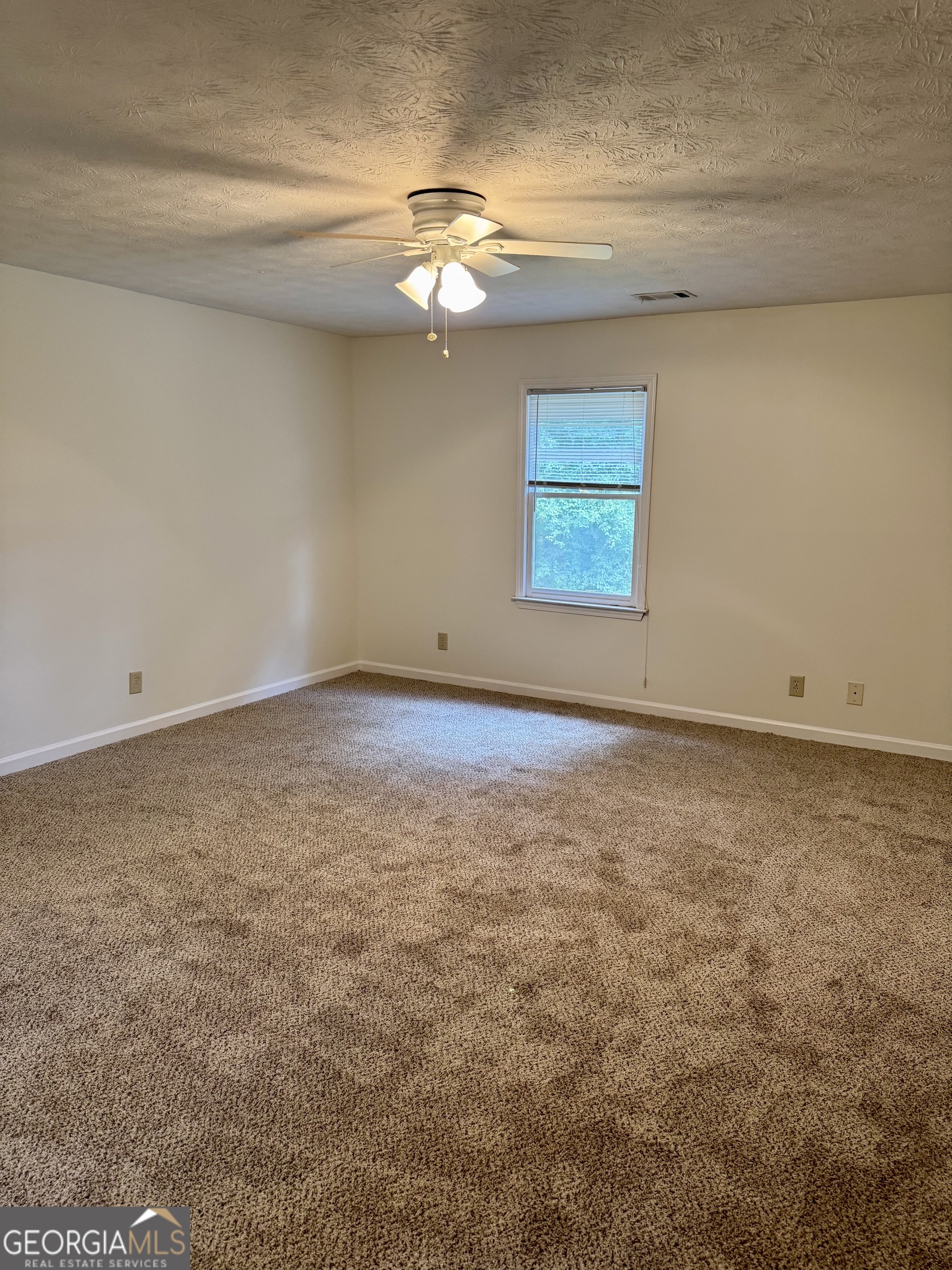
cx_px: 476
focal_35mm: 24
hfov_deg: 56.8
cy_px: 635
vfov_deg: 71.6
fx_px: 880
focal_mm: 6.76
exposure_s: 1/60
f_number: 1.78
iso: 250
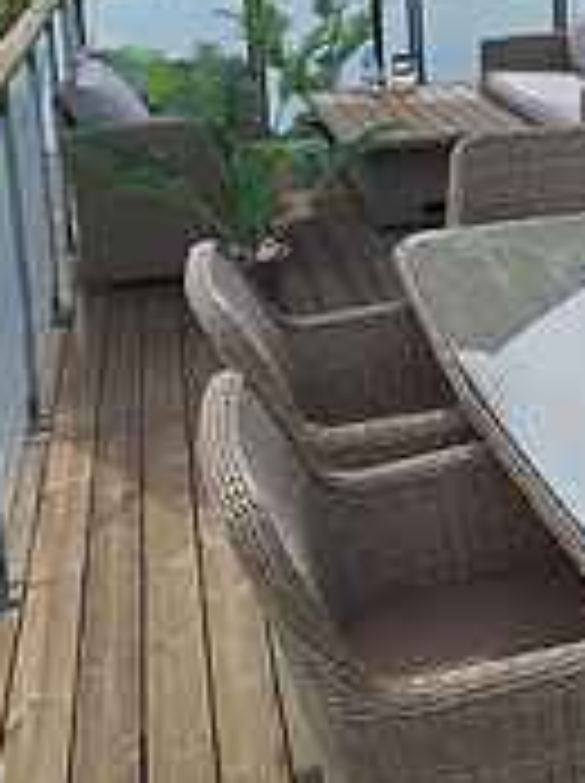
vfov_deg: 35.0
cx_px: 608
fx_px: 1197
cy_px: 153
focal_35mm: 53
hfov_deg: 25.8
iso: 40
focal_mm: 5.54
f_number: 1.8
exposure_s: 1/3279
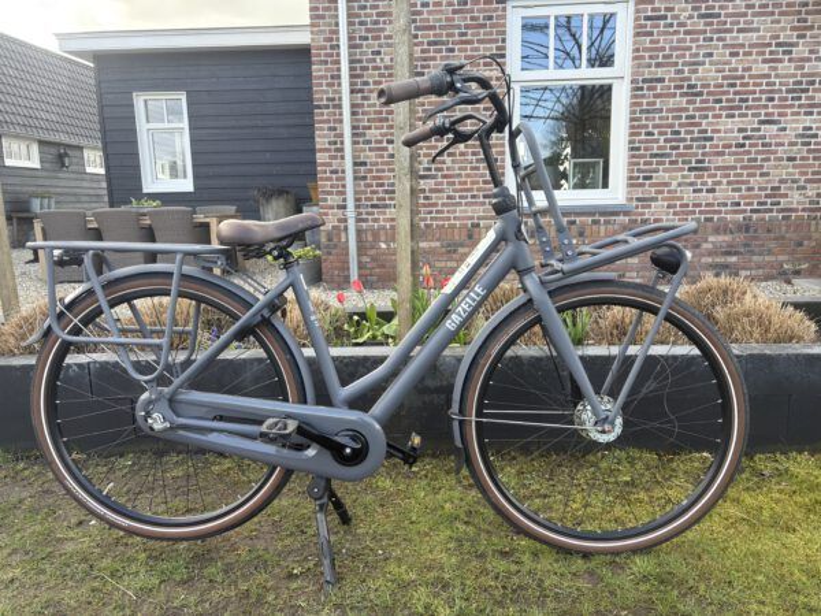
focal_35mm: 26
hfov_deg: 67.3
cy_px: 308
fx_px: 617
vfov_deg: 53.1
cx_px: 410
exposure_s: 1/270
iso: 40
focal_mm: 5.96
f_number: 1.6
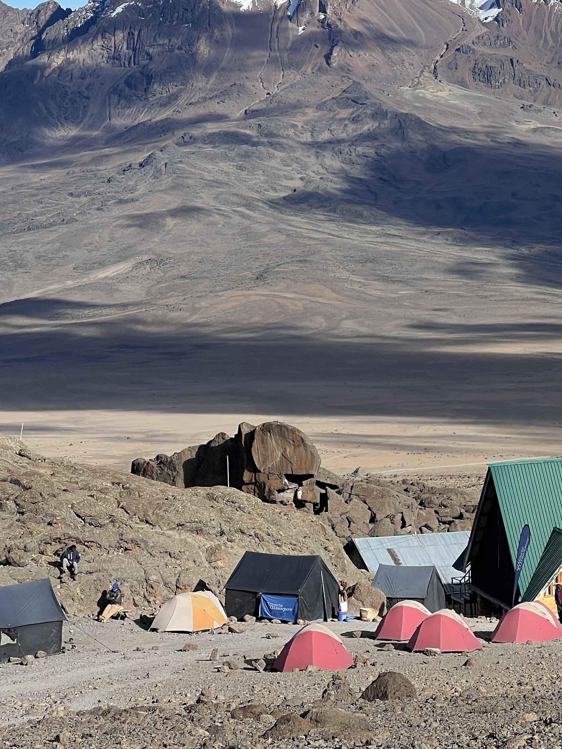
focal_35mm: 137
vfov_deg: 14.4
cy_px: 290
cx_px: 381
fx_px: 2965
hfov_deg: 10.8
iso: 32
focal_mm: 9
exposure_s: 1/1074
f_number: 2.8
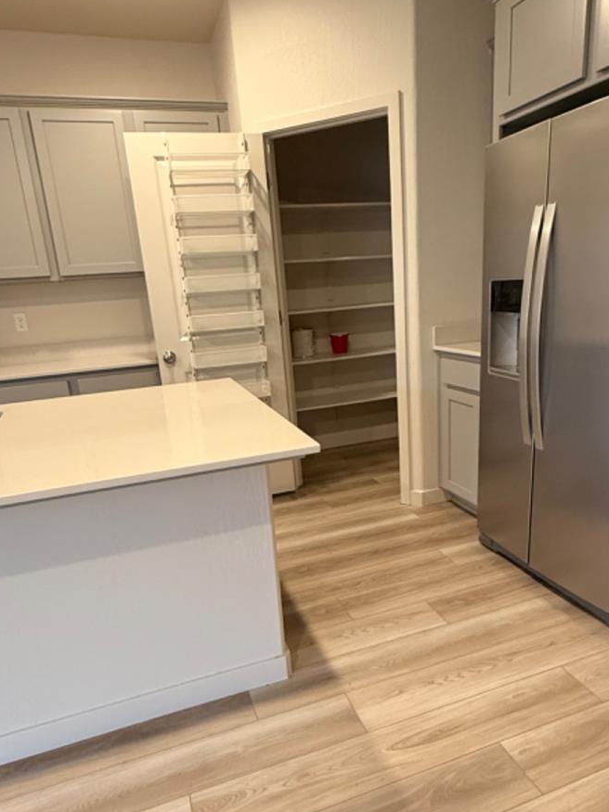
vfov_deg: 71.4
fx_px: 563
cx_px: 321
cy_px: 448
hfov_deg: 56.8
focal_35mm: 24
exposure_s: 1/60
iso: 400
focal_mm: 2.22
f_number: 2.2
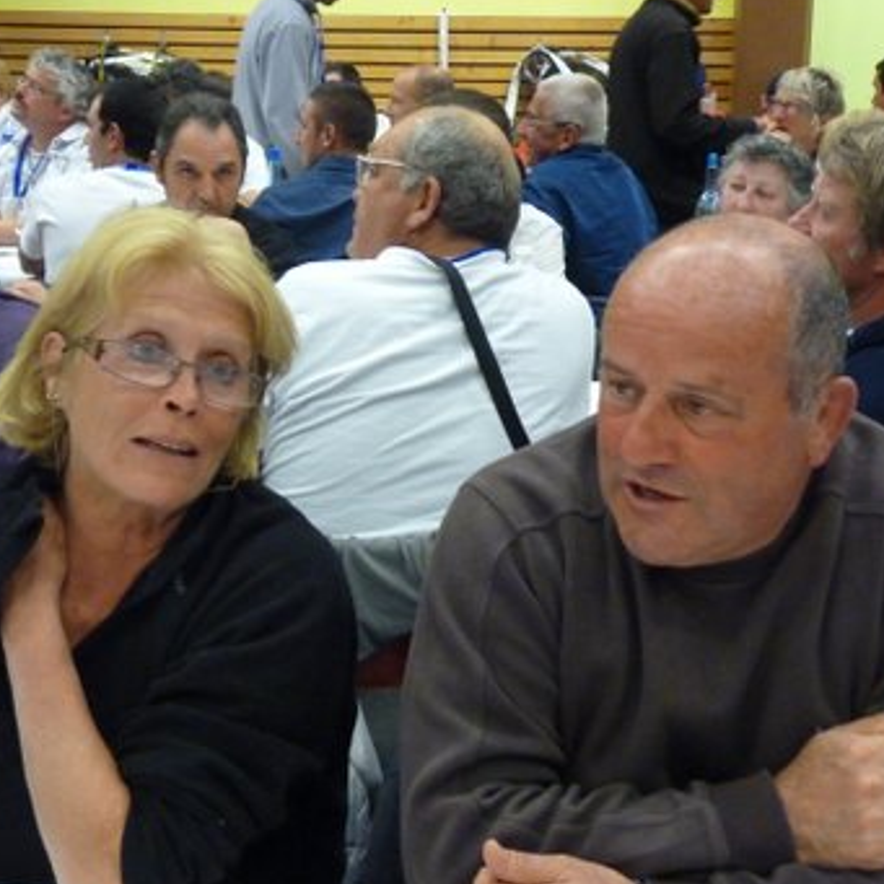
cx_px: 498
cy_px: 425
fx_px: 1762
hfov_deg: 28.1
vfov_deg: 28.2
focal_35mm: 61
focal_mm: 8.7
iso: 800
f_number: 3.2
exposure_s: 1/40
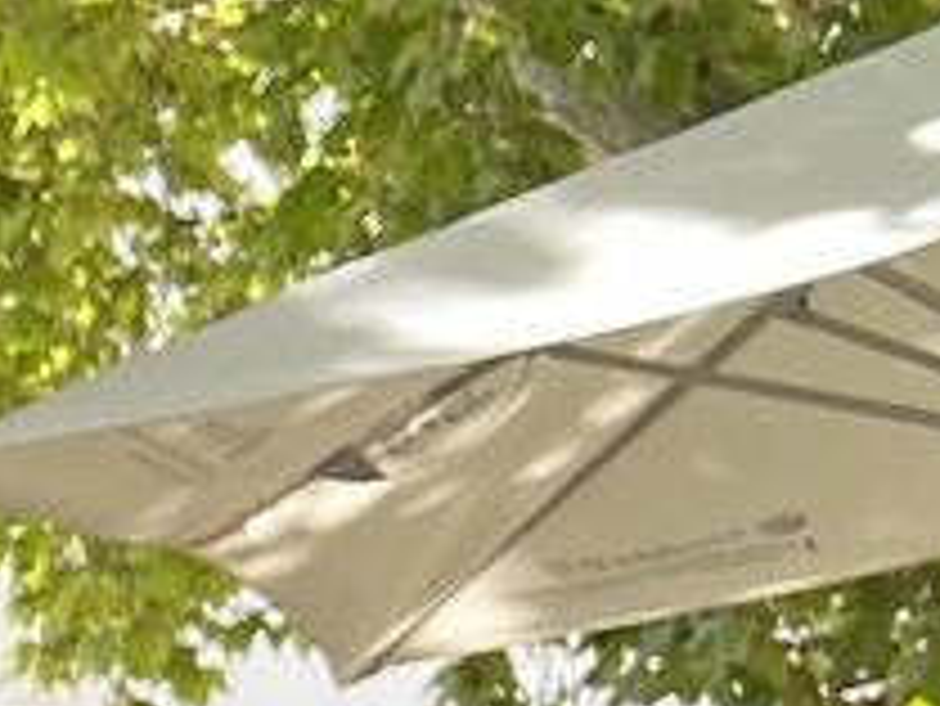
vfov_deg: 7.3
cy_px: 1111
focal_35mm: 199
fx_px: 5407
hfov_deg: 8.4
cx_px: -1880
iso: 40
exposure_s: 1/253
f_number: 1.5
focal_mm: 5.7
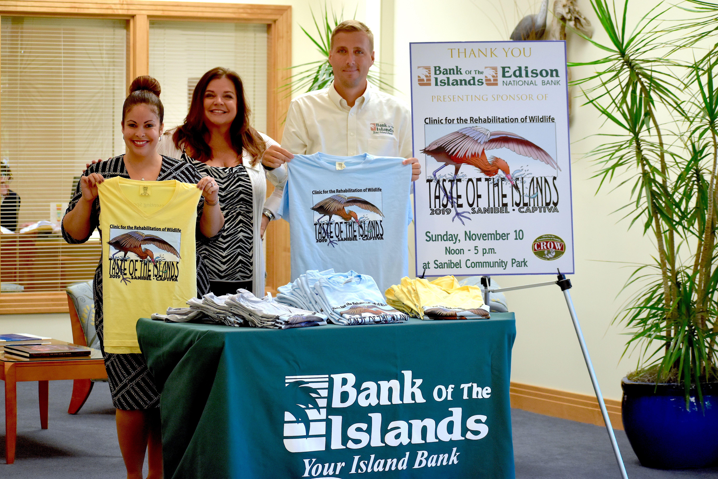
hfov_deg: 19.5
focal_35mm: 105
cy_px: 240
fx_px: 2094
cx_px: 359
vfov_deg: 13.0
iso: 800
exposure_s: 1/160
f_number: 4.5
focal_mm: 70
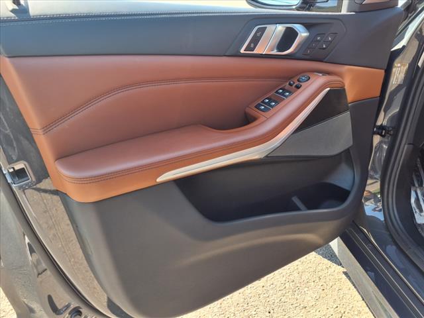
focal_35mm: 27
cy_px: 159
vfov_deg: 51.4
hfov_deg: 65.3
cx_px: 212
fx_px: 331
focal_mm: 3.58
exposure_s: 1/133
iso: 40
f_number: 1.9
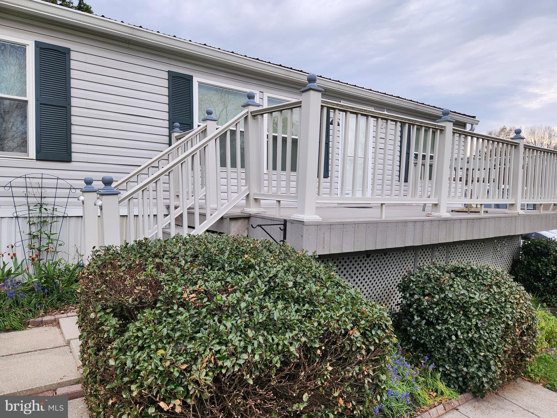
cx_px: 278
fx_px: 370
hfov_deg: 73.9
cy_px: 209
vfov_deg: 58.9
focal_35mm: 23
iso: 25
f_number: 1.8
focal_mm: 5.4
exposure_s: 1/180
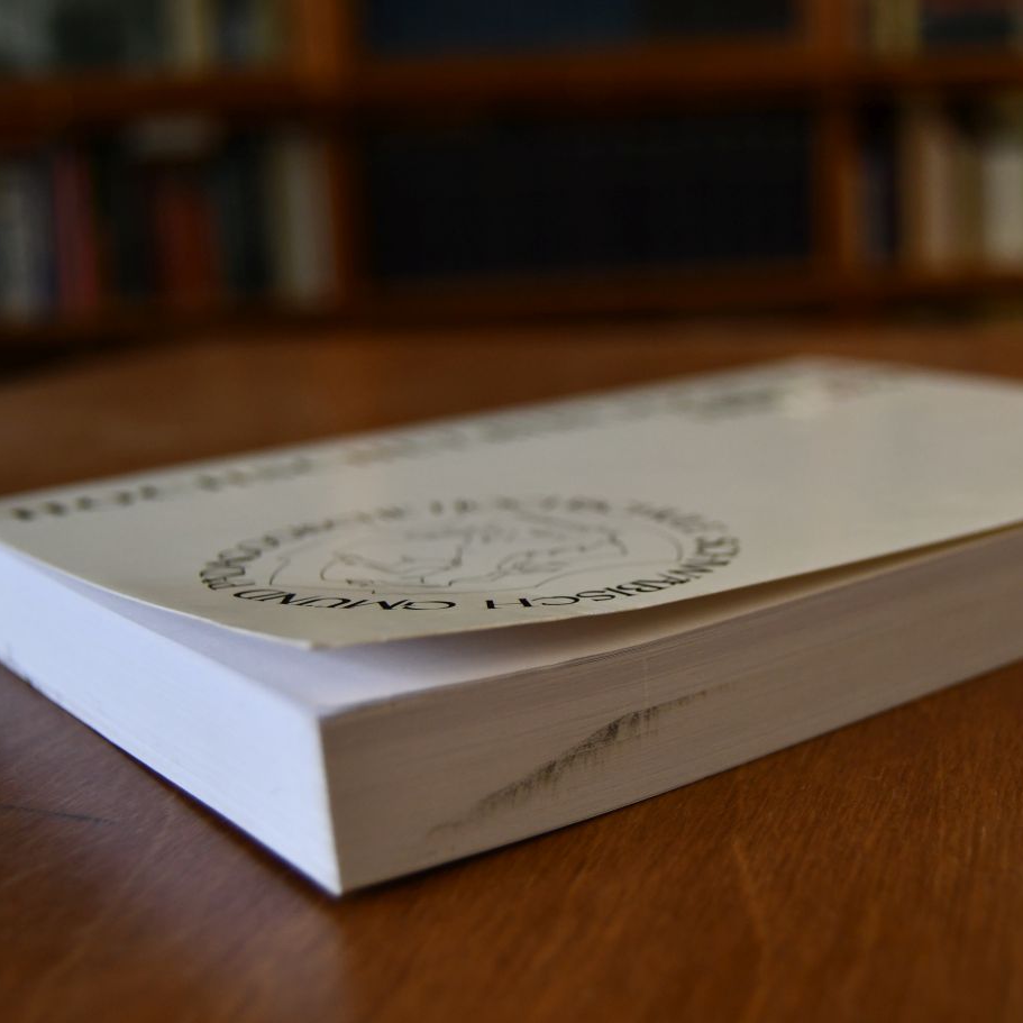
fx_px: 1571
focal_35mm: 47
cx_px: 655
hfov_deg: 35.8
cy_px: 506
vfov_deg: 36.1
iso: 640
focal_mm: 24
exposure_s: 1/250
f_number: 3.8
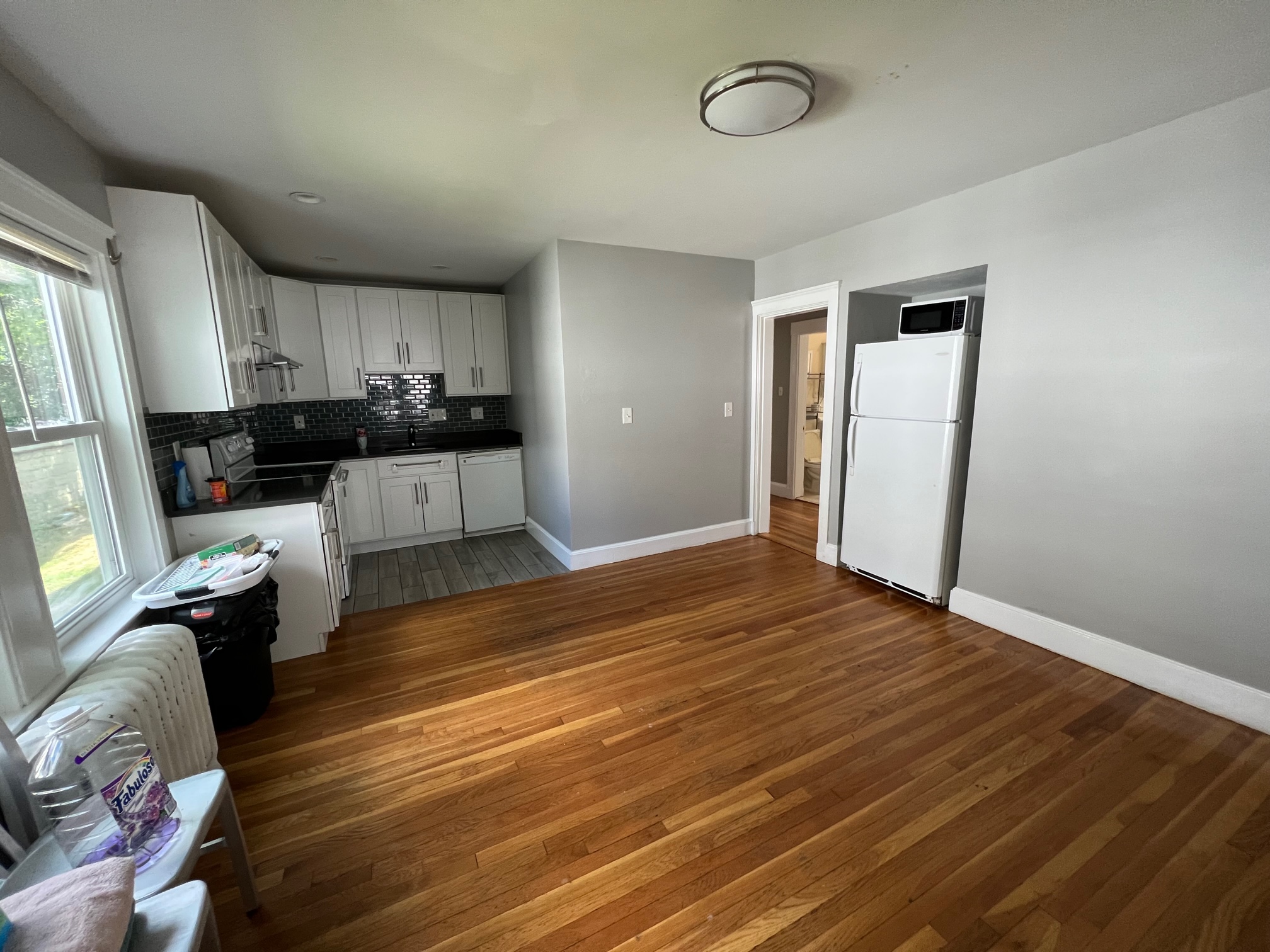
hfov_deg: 106.2
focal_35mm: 13
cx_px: 635
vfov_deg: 89.9
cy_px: 476
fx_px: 477
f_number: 1.8
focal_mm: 1.57
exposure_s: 1/99
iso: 160
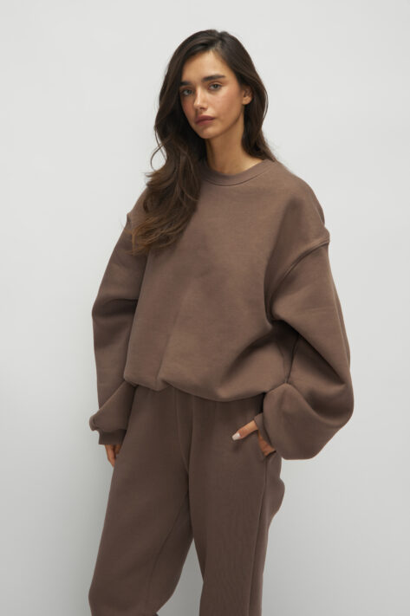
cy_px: 308
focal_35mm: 70
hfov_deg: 19.4
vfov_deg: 28.9
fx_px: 1197
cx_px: 205
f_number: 8
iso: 320
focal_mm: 70
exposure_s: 1/160
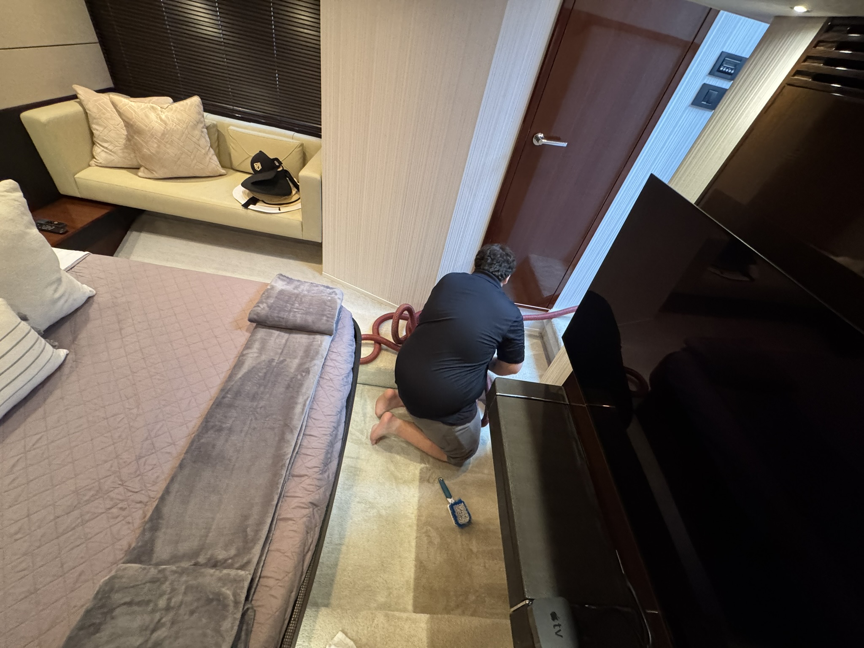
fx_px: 349
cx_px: 432
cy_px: 324
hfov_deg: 102.1
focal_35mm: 14
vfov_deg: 85.7
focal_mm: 2.22
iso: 800
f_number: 2.2
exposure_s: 1/50
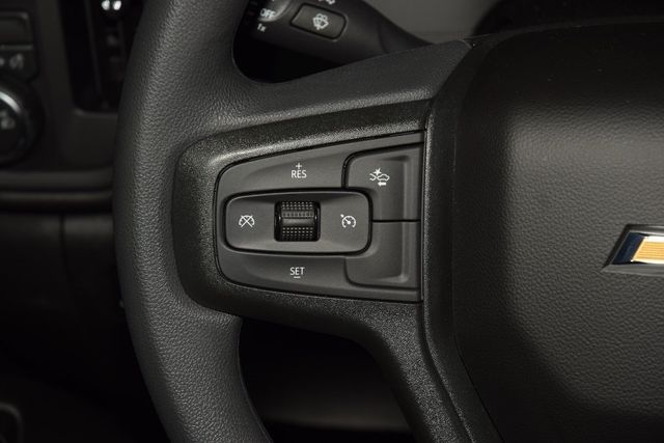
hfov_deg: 19.5
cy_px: 222
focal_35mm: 105
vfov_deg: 13.0
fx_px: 1937
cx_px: 332
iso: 100
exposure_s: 1/125
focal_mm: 70
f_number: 8
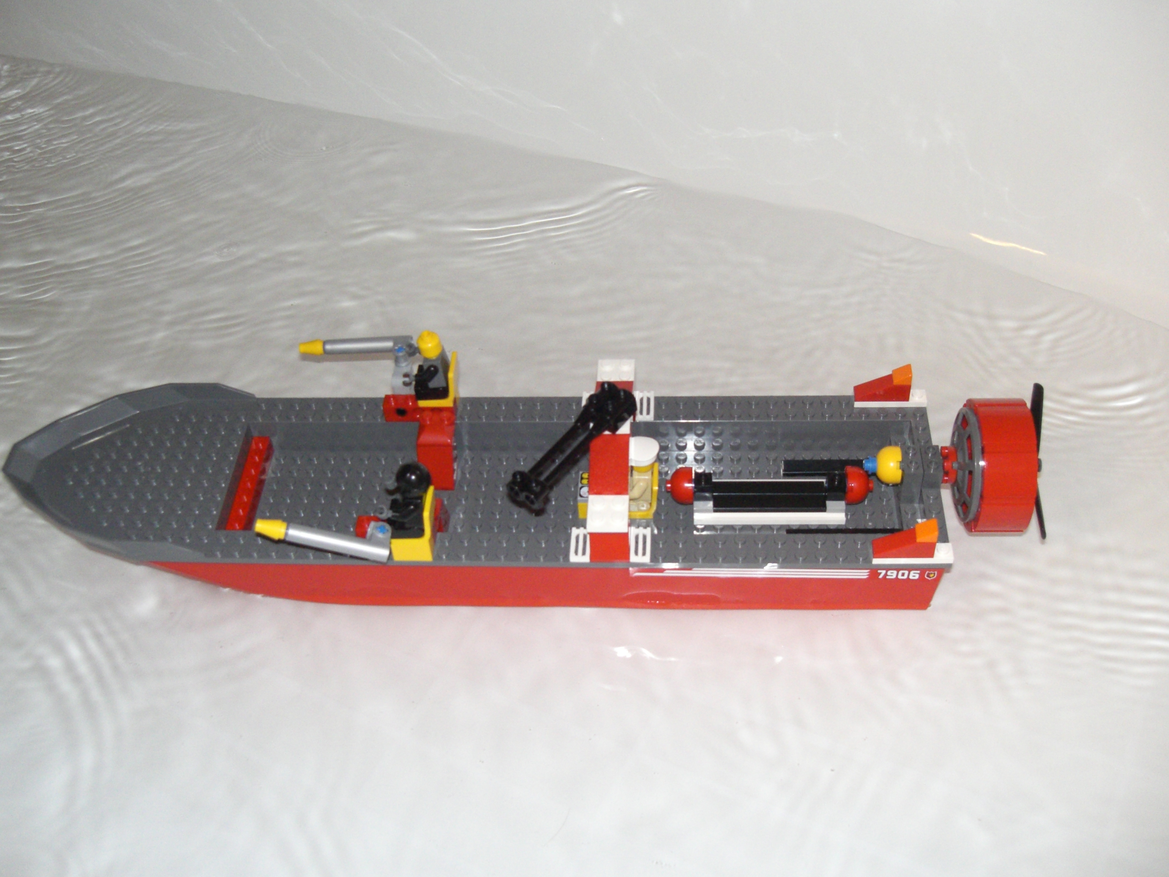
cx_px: 584
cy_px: 438
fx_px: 1283
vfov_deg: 37.7
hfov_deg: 49.0
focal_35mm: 38
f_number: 3.1
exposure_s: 1/60
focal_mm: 6.3
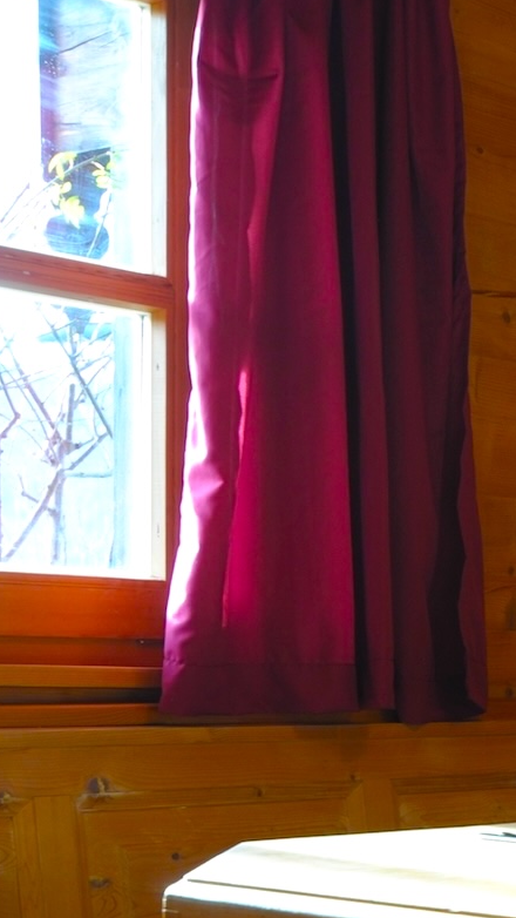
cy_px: 736
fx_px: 1955
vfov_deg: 25.9
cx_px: 1052
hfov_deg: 13.0
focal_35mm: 80
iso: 200
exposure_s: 1/30
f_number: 3.5
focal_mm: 19
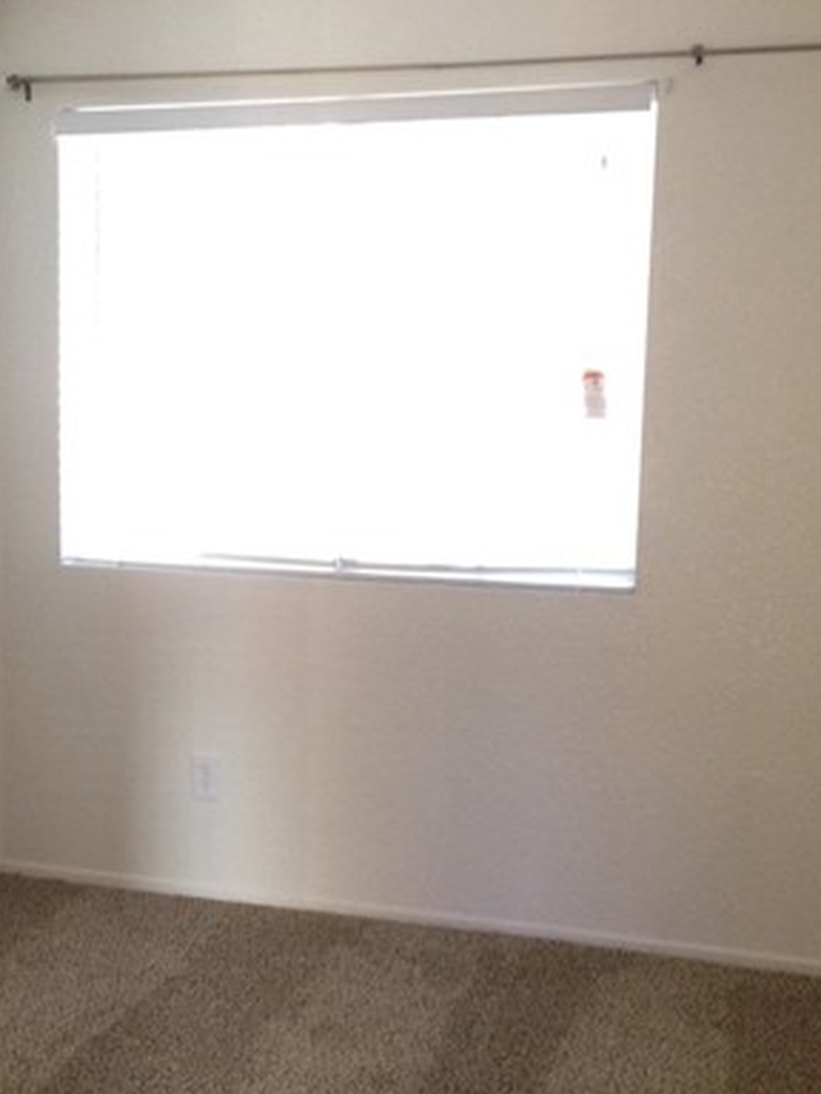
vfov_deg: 34.9
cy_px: 573
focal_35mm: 55
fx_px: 1739
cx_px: 217
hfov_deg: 26.3
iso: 160
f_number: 2.4
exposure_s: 1/20
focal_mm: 4.12
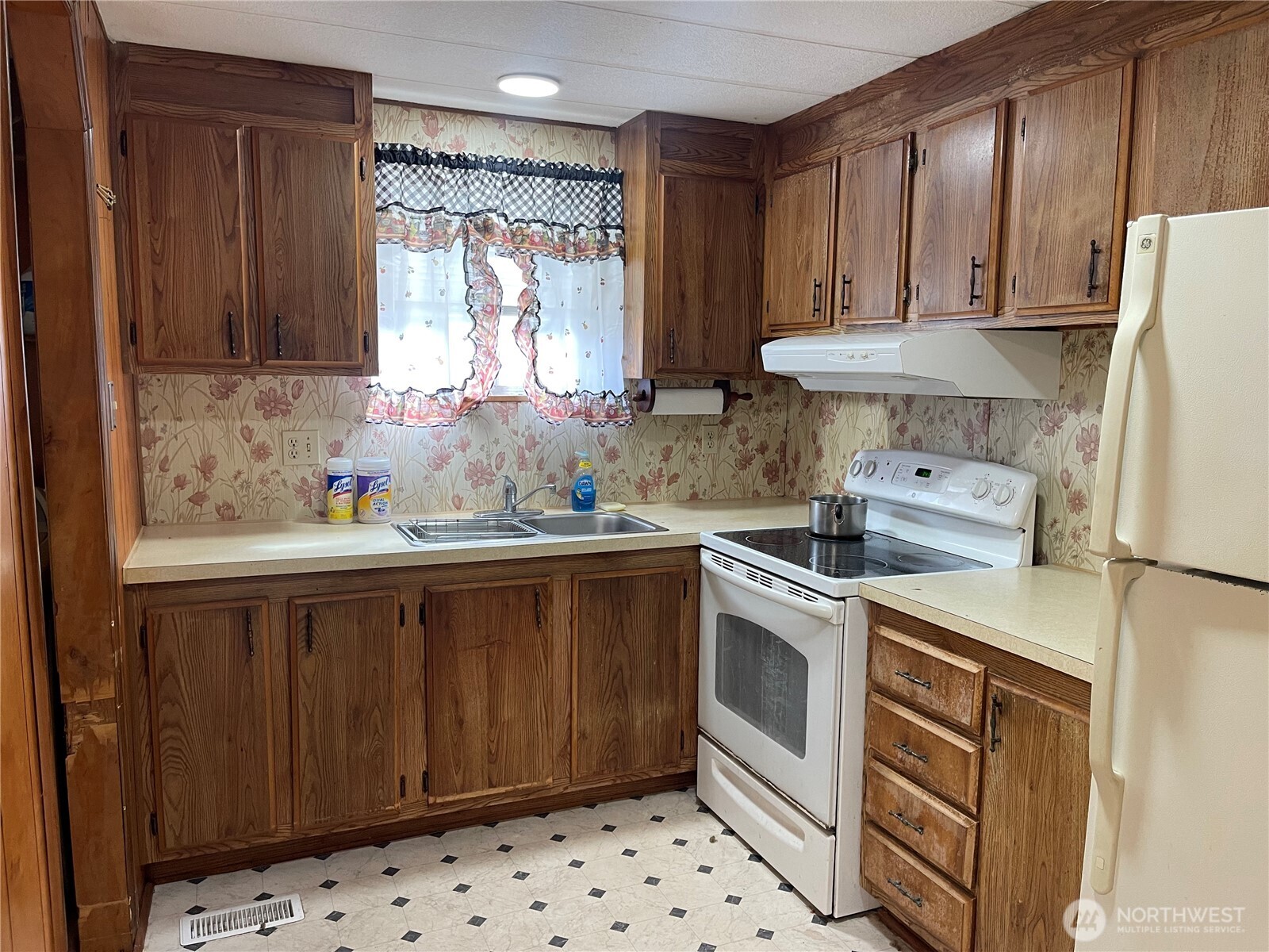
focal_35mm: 25
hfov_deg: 69.4
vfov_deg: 54.9
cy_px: 476
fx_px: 916
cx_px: 634
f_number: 1.6
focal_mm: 5.1
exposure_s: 1/60
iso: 125
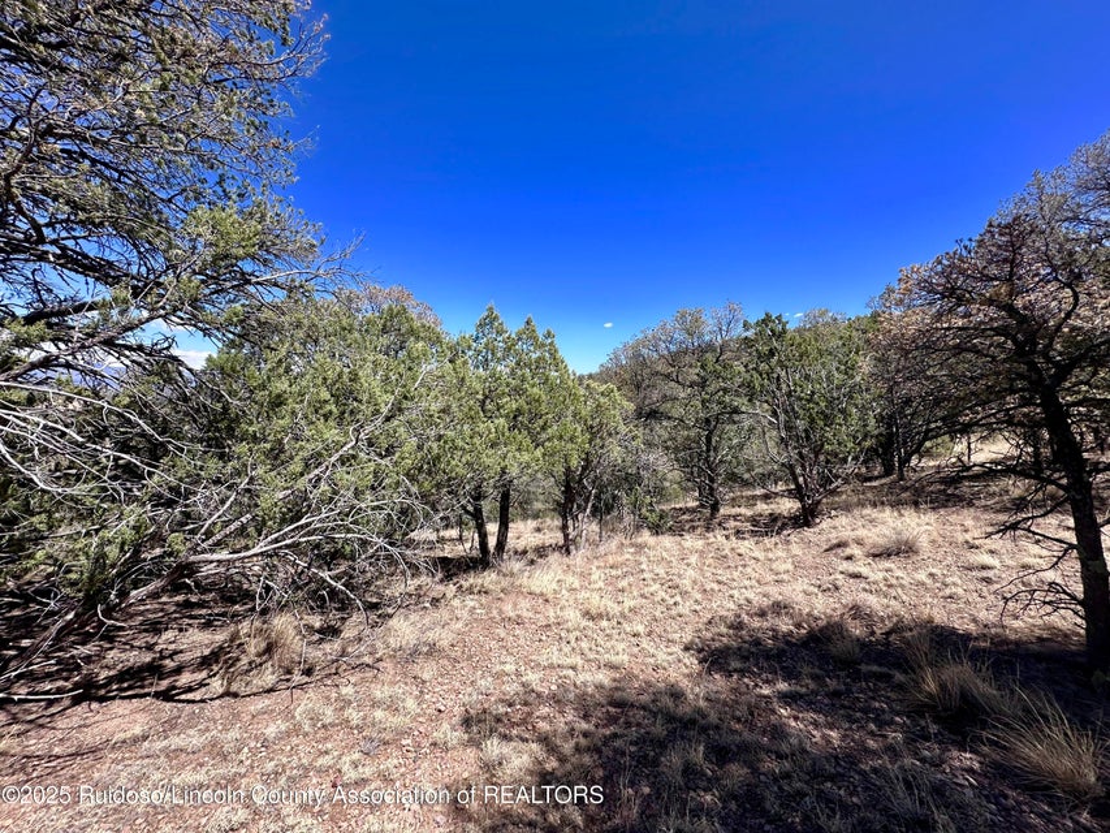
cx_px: 555
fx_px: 449
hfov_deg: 102.1
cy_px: 416
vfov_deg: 85.7
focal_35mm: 14
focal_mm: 2.22
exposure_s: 1/1553
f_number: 2.2
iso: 40
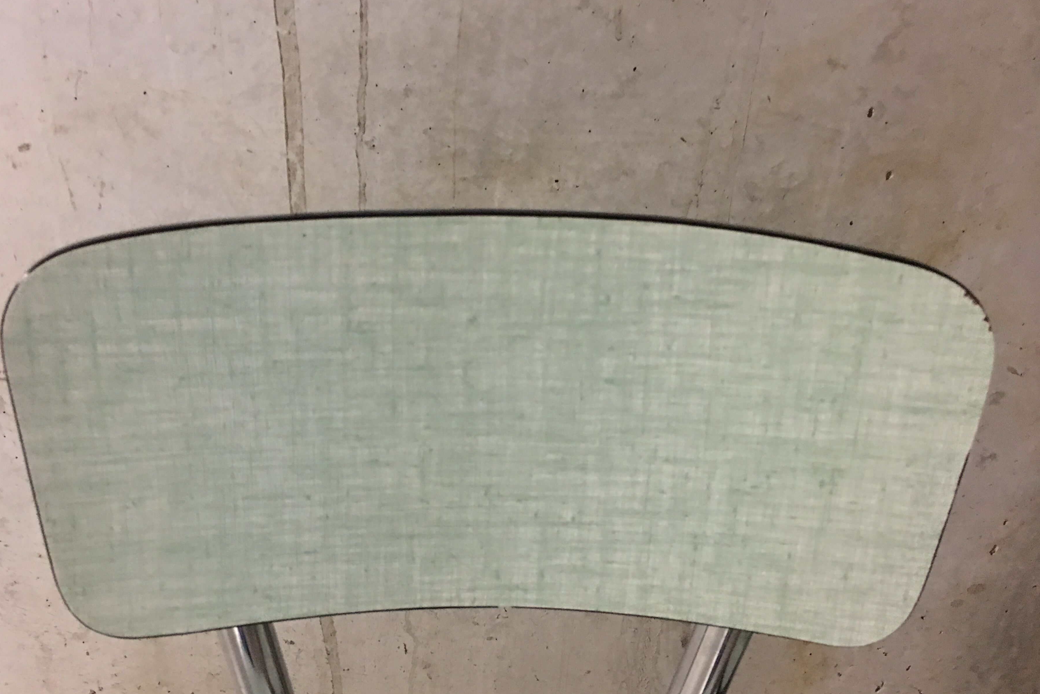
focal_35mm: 34
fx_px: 982
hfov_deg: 55.7
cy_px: 406
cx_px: 464
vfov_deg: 38.8
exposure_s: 1/4
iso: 100
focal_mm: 4.15
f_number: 2.2
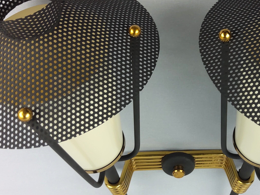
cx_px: 180
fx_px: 391
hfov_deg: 36.3
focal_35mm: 52
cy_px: 101
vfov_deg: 28.0
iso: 40
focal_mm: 3.08
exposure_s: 1/50
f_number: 2
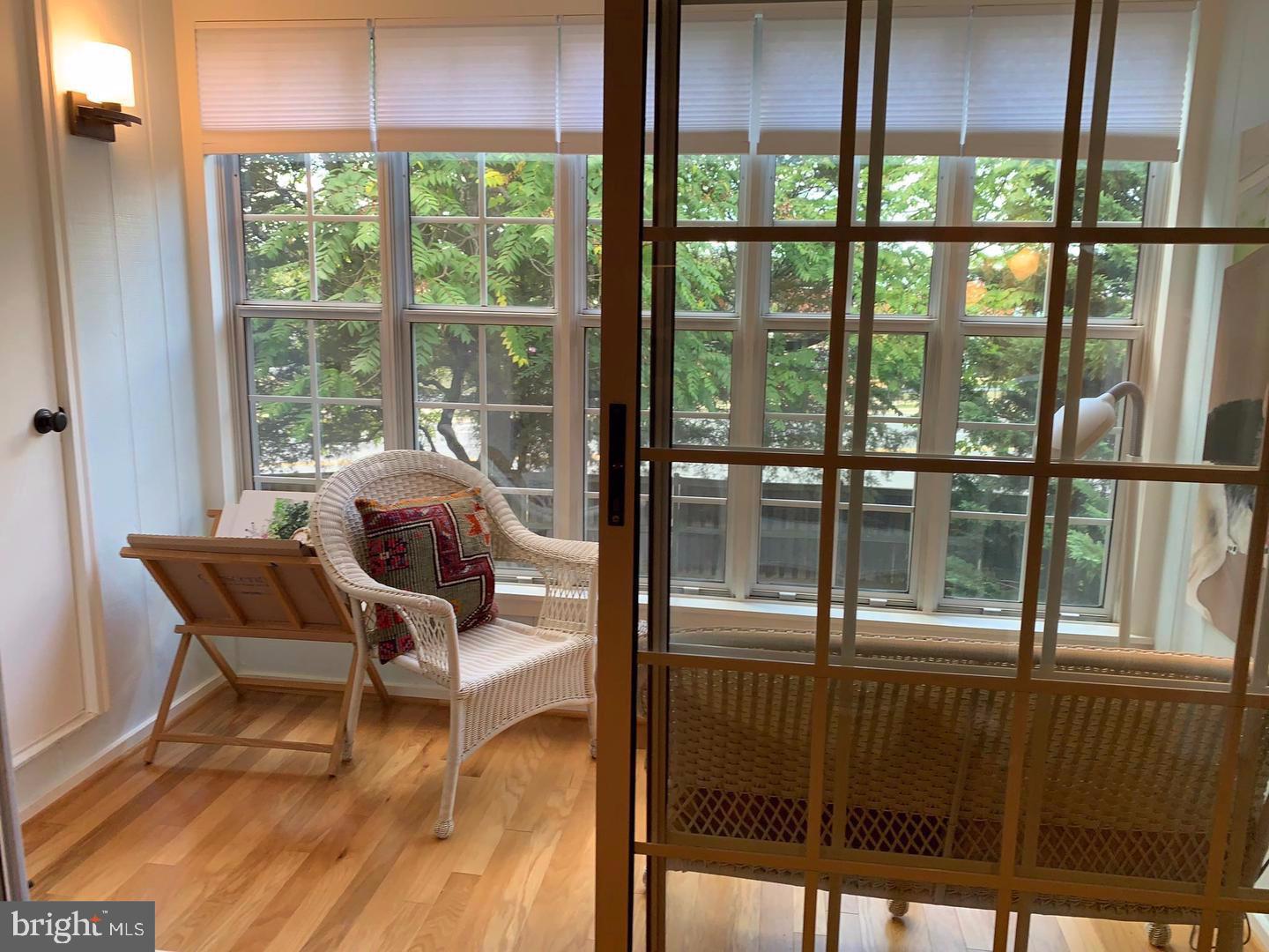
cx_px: 634
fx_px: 953
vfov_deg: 53.1
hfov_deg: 67.3
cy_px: 476
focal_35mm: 26
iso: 50
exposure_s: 1/60
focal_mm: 4.25
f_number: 1.8
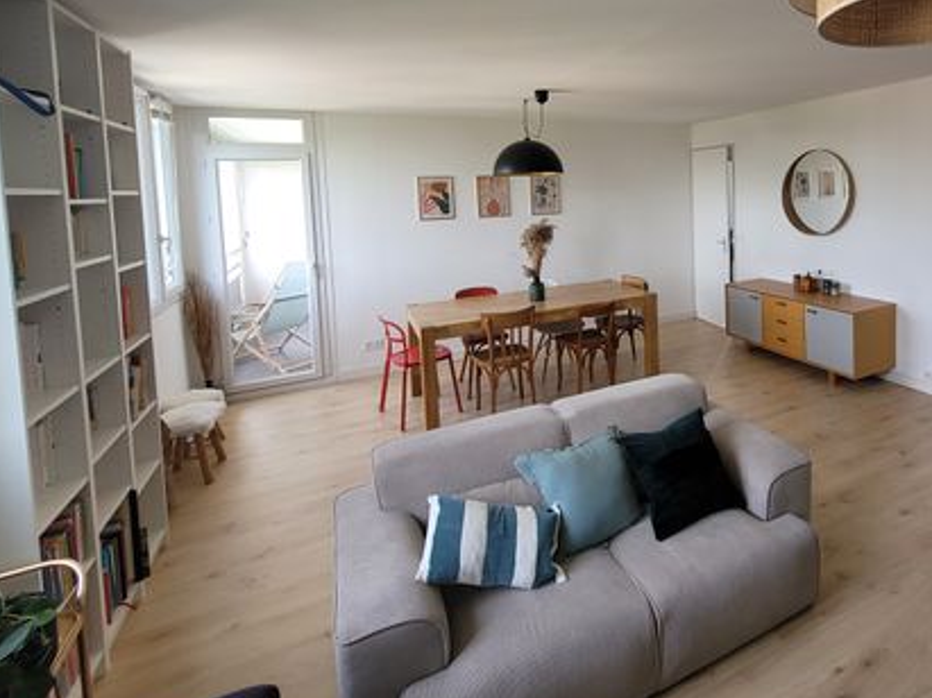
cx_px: 635
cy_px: 215
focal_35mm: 19
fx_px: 511
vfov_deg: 66.2
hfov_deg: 81.3
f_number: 2.2
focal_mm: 1.74
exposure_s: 1/60
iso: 50
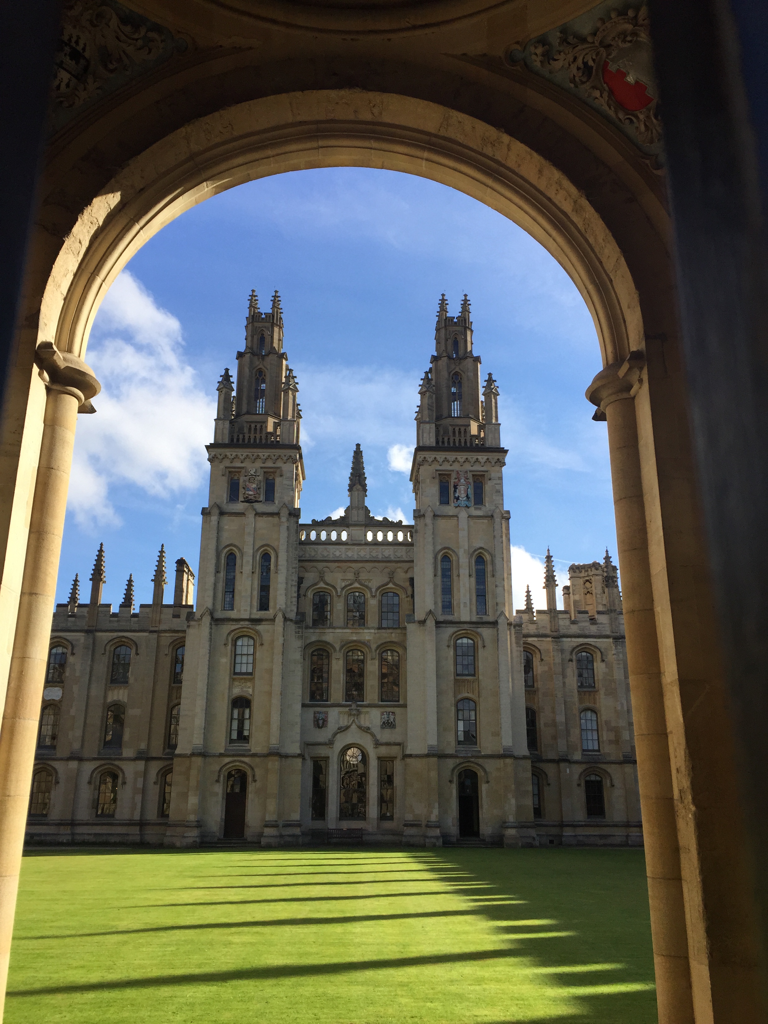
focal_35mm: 29
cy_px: 512
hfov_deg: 48.2
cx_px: 384
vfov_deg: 61.7
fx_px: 858
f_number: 2.2
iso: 32
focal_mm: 4.15
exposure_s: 1/1721
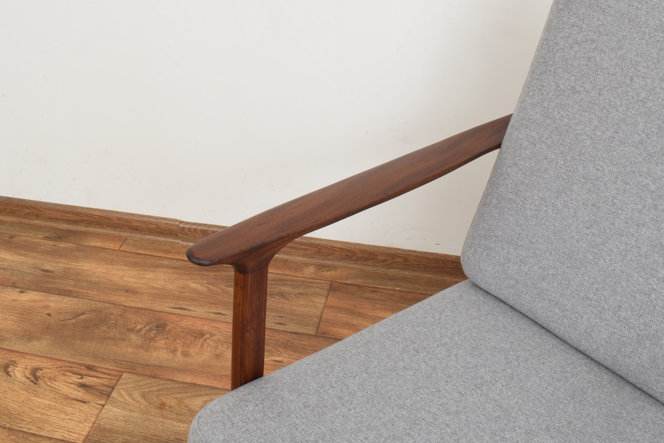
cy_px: 147
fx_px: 701
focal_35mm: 38
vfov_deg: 34.7
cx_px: 362
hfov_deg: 50.6
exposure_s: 4
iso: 100
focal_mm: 18
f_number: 22
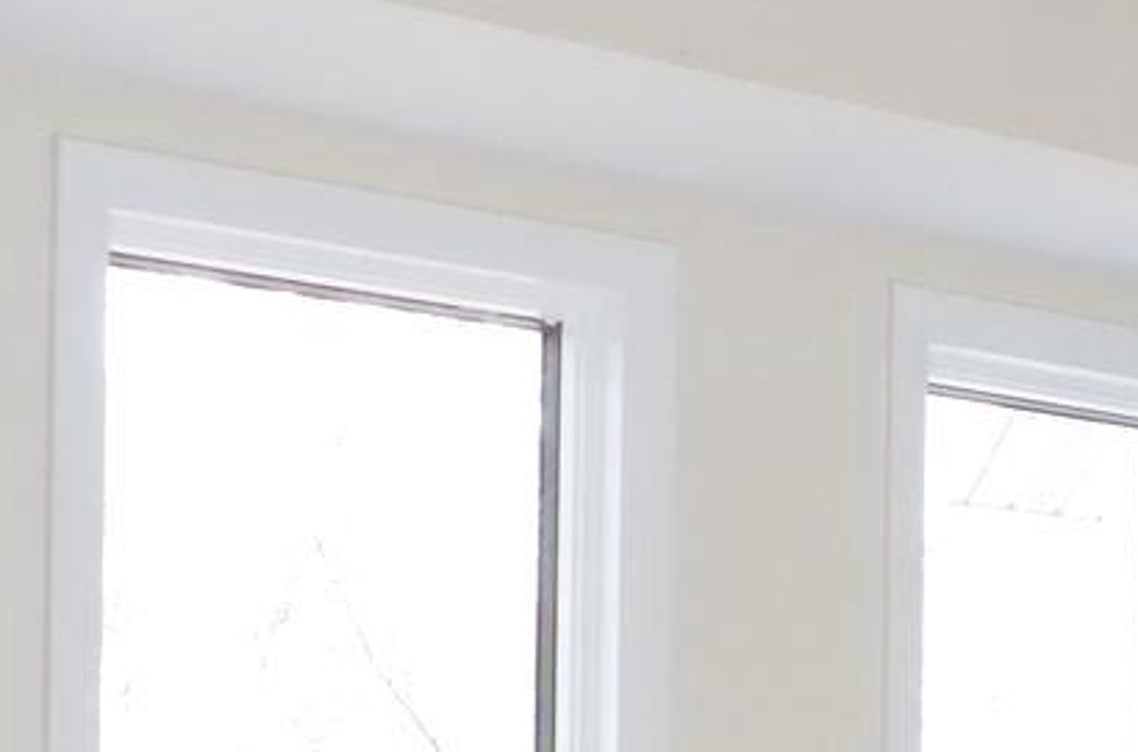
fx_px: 3310
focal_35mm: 105
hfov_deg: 18.9
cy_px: 1107
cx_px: 1191
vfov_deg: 12.4
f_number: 10
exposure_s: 1/30
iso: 1600
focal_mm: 14
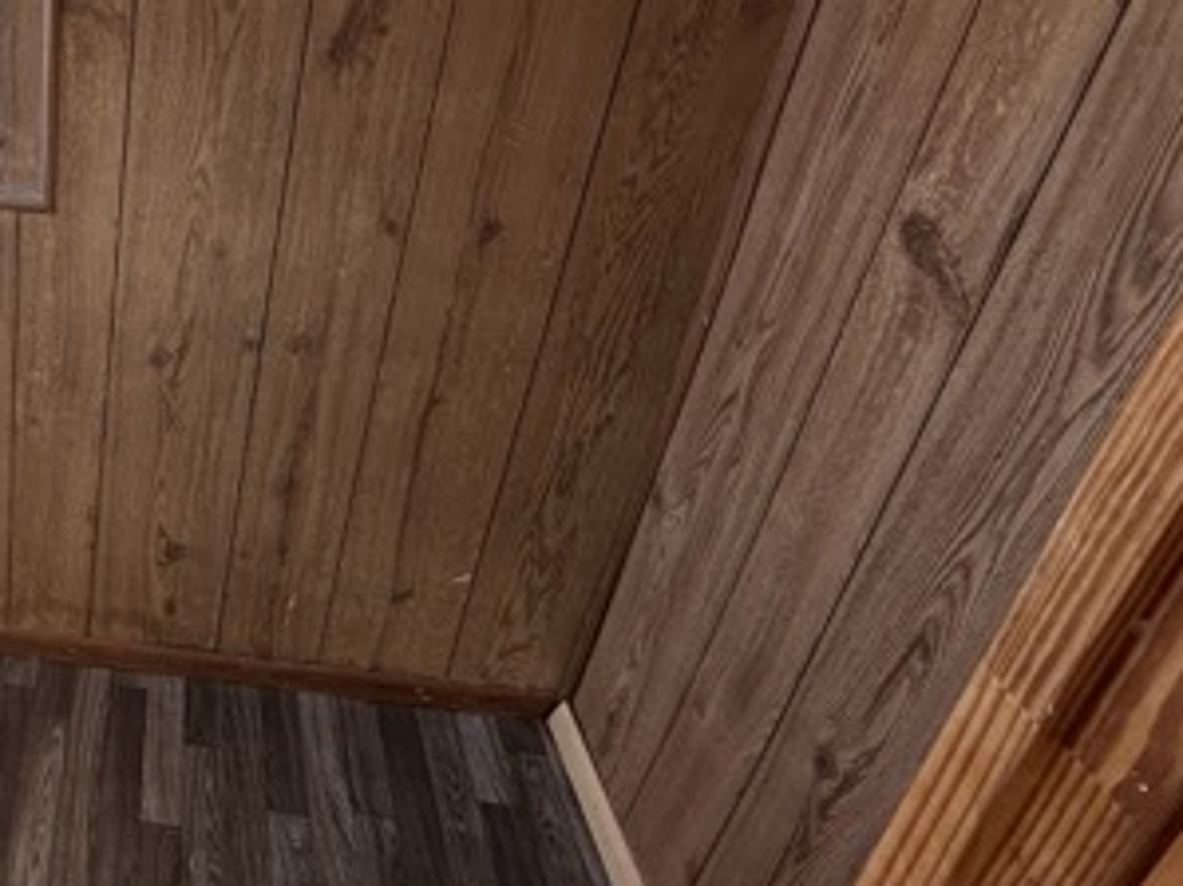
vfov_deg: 45.5
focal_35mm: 30
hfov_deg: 49.1
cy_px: 245
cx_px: 0
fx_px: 1025
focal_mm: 2.22
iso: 40
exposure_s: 1/136
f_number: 2.2
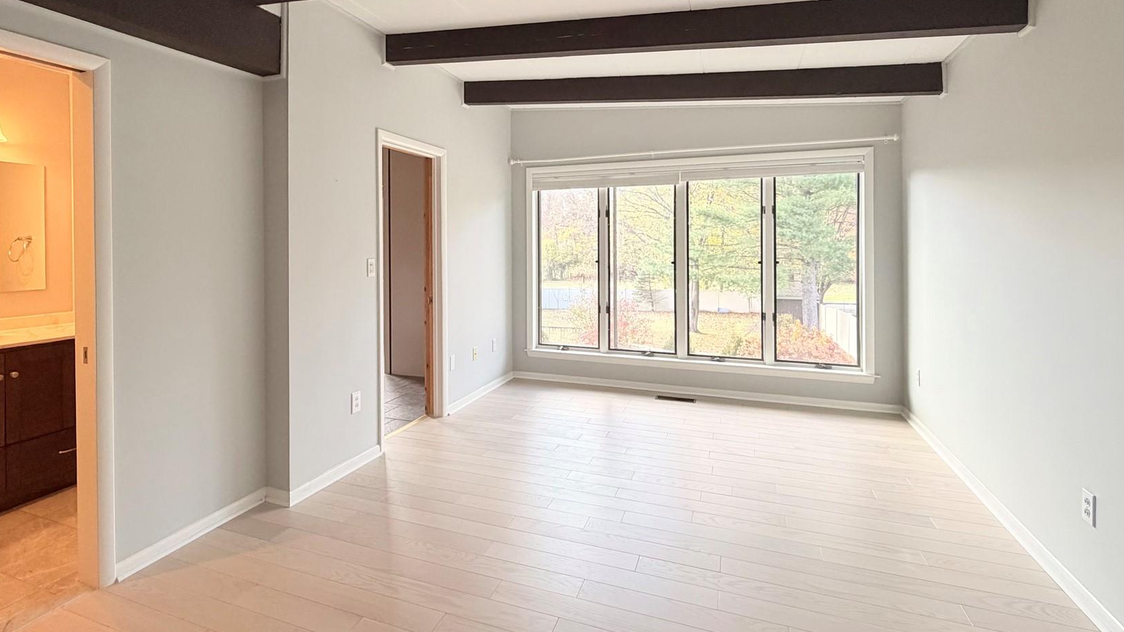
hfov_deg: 89.3
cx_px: 507
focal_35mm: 19
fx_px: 566
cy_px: 243
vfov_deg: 57.7
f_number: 2.2
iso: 250
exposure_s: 1/120
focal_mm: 2.22
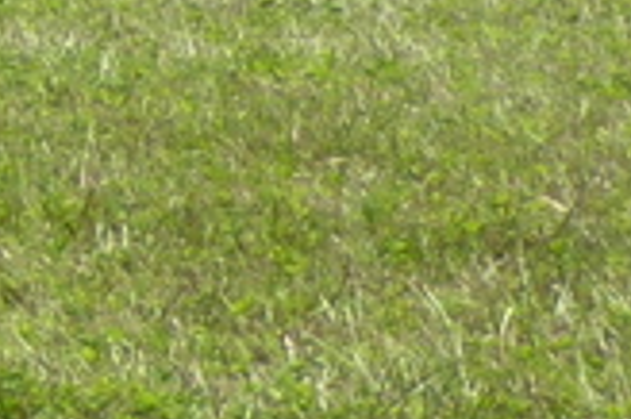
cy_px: -692
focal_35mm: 693
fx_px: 12134
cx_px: -1493
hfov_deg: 2.9
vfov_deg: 2.0
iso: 80
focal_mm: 15
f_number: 4.8
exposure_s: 1/320
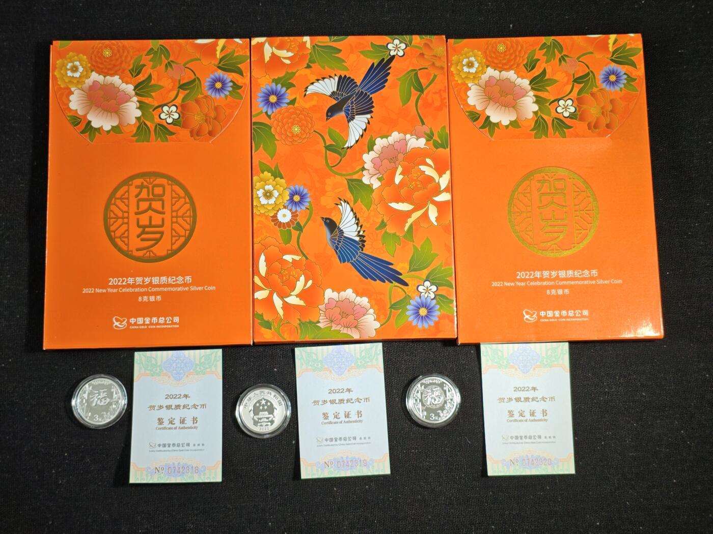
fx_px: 1092
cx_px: 356
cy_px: 267
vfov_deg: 27.5
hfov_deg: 36.2
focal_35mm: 53
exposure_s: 1/227
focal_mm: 4.94
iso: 50
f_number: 1.5
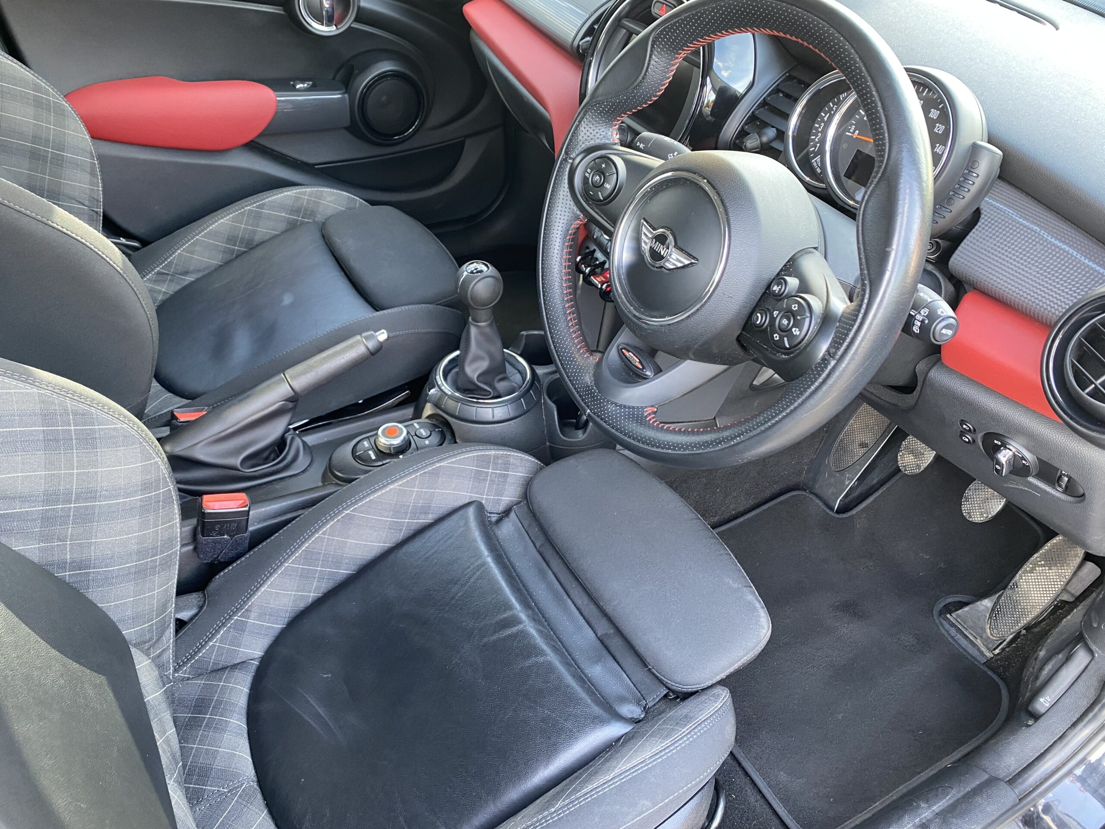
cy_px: 414
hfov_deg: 67.3
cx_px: 552
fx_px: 830
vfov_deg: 53.1
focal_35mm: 26
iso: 160
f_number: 1.8
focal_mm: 4.25
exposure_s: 1/60
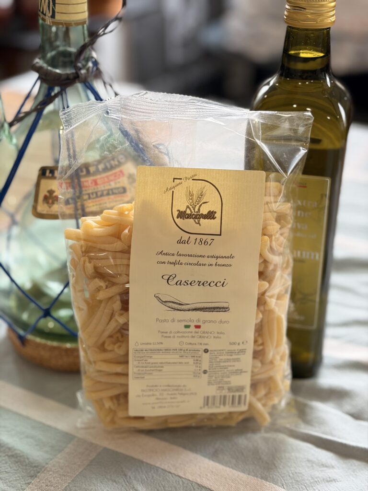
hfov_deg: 28.0
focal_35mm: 52
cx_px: 184
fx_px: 737
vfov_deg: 36.8
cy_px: 246
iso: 32
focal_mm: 5.96
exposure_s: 1/50
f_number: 1.6
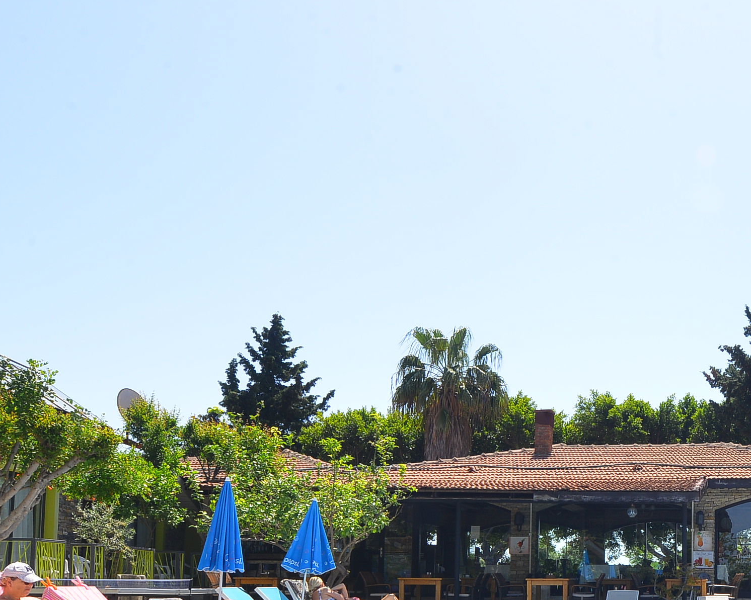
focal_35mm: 44
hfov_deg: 38.6
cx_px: 701
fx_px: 978
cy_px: 527
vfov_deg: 32.6
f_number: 11
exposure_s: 1/125
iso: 250
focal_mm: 19
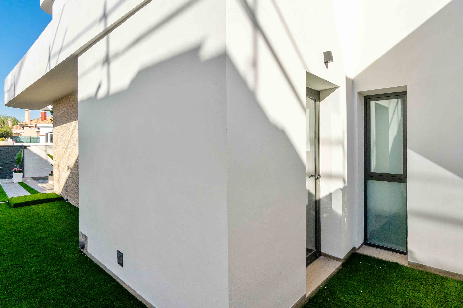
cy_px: 154
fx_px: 231
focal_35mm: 18
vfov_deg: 67.4
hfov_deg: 90.0
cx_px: 232
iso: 320
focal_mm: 12
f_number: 8
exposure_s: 1/1000
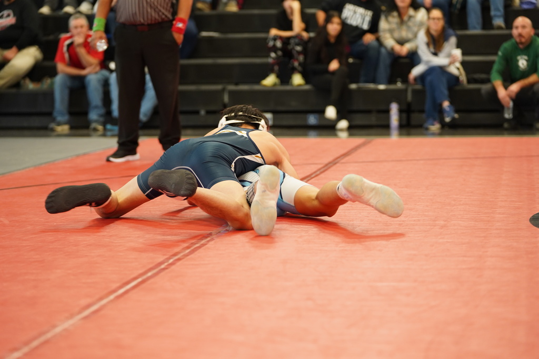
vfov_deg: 12.1
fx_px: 1692
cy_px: 180
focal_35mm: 113
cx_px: 270
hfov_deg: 18.1
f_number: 3.2
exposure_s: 1/160
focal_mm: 113
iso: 1600
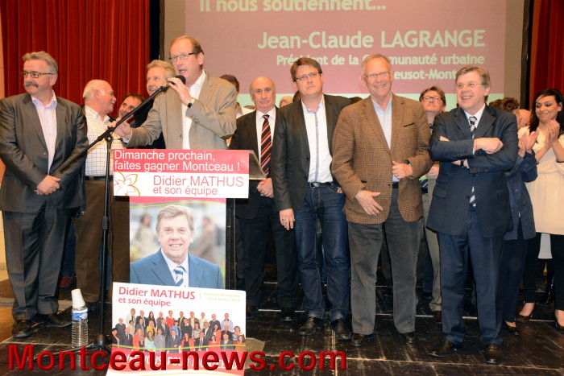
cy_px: 188
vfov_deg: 37.9
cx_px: 282
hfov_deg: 54.4
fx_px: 548
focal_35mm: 35
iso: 6400
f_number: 8
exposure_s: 1/60
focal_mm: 35
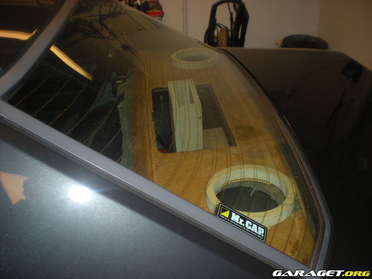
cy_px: 140
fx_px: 408
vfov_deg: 37.7
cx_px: 186
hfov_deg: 49.0
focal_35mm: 38
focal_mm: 6.3
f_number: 3.1
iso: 71
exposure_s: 1/60
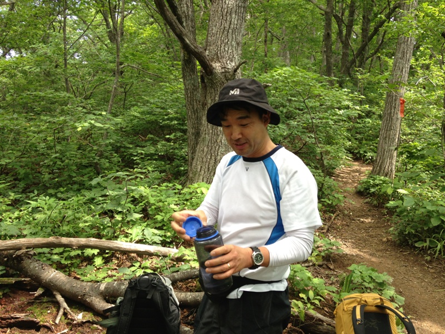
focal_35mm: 33
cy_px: 167
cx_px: 222
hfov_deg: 55.4
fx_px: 424
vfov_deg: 42.9
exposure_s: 1/120
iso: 80
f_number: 2.4
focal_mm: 4.13
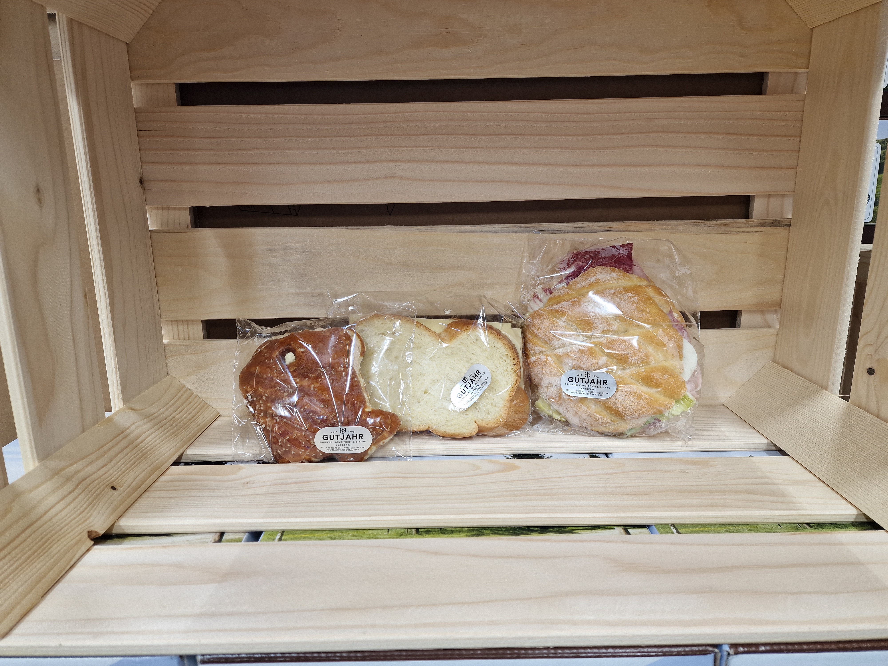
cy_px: 333
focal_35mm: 23
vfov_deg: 58.9
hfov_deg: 73.9
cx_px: 444
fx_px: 590
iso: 50
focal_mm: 6.4
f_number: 1.8
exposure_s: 1/120
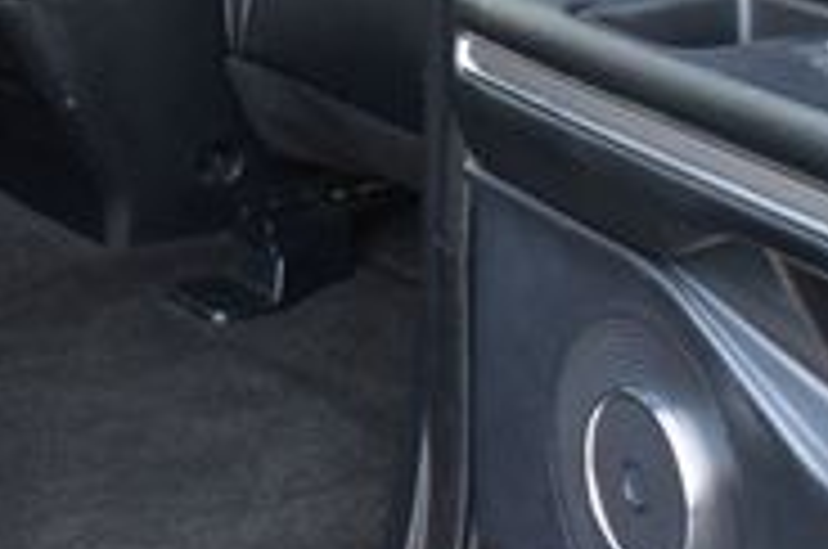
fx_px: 2158
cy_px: 54
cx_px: -76
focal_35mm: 94
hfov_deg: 20.7
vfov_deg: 14.4
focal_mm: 18
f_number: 3.5
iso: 1600
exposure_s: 1/15
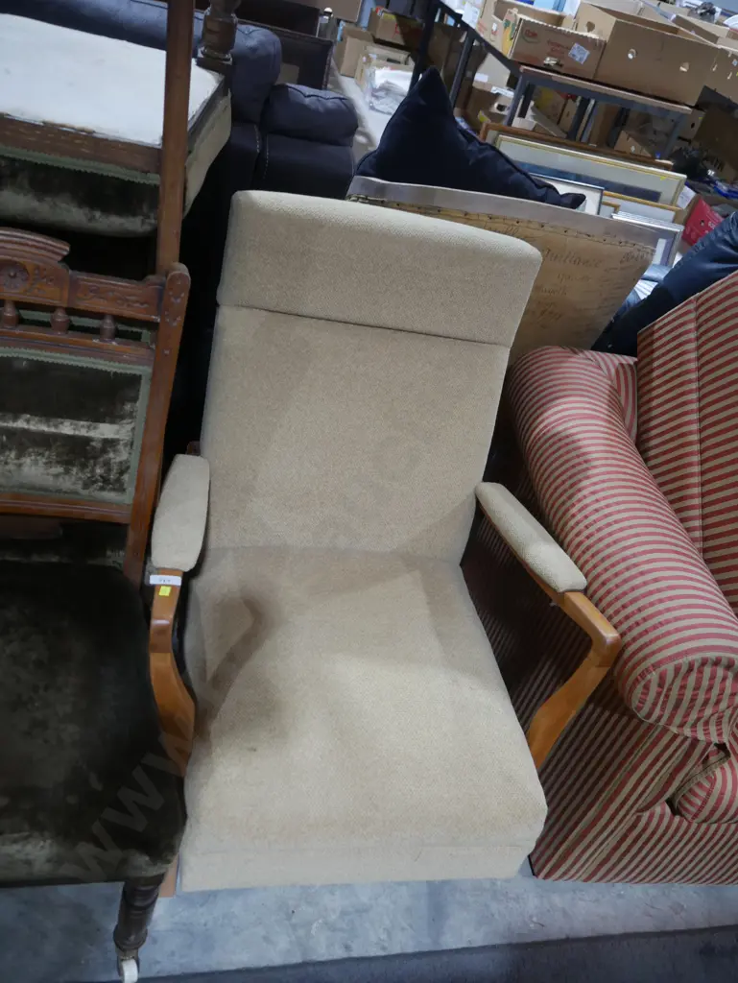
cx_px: 369
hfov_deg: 49.8
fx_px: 795
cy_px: 492
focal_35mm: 28
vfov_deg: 63.4
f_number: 3.5
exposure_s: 1/60
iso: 640
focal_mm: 14
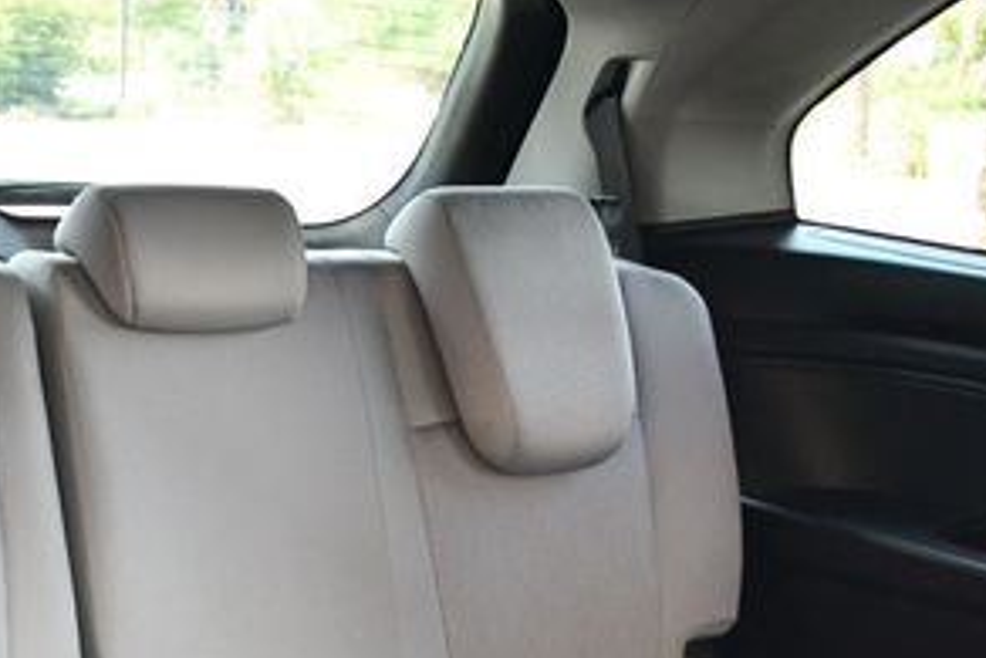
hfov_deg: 25.5
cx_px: 307
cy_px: 712
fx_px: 2165
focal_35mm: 79
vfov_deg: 16.8
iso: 800
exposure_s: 1/160
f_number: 3.5
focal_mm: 18
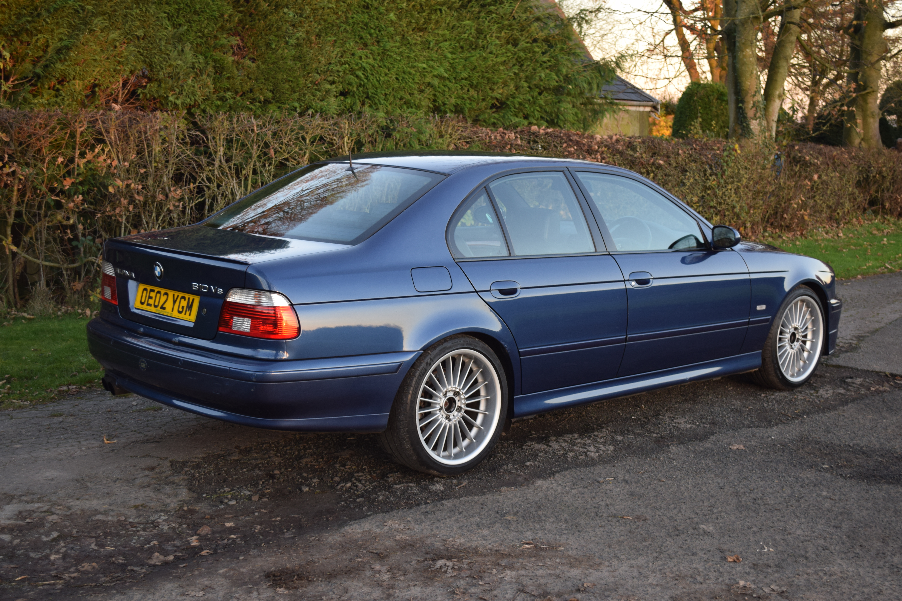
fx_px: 1203
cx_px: 451
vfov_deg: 28.1
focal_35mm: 48
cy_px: 300
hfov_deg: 41.1
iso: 400
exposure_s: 1/60
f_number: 4.8
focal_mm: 32
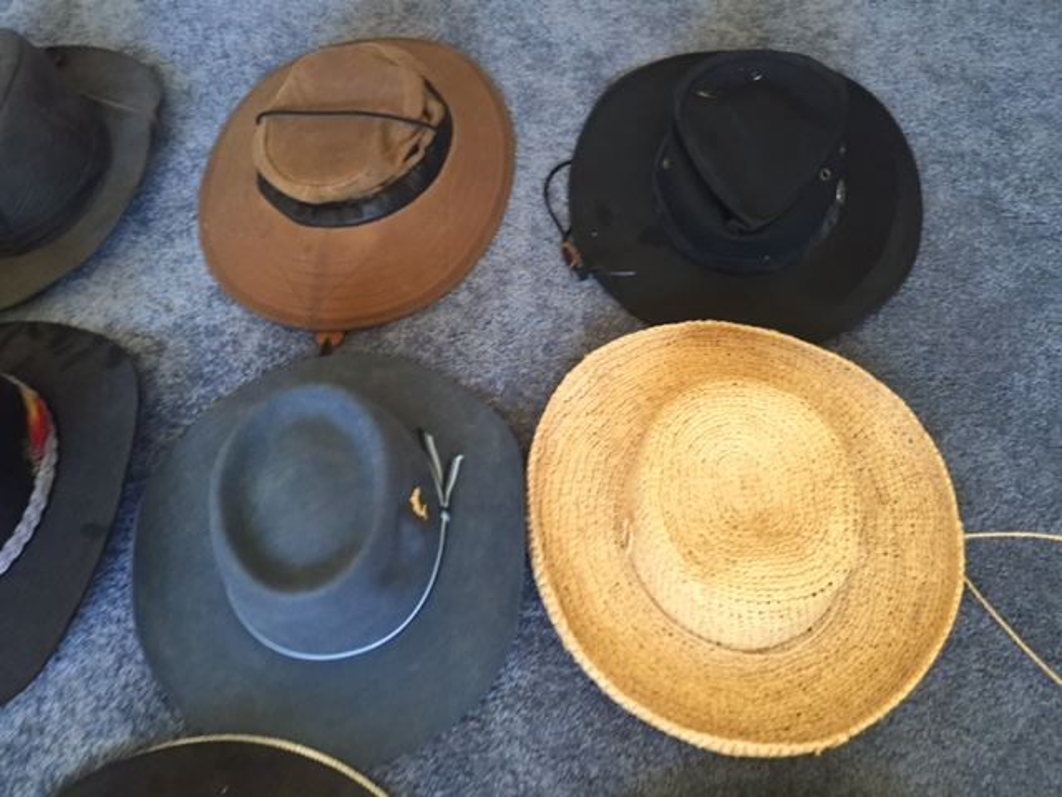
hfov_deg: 61.7
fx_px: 890
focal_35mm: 29
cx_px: 531
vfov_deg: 48.2
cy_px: 398
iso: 100
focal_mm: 4.15
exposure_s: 1/30
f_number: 2.2
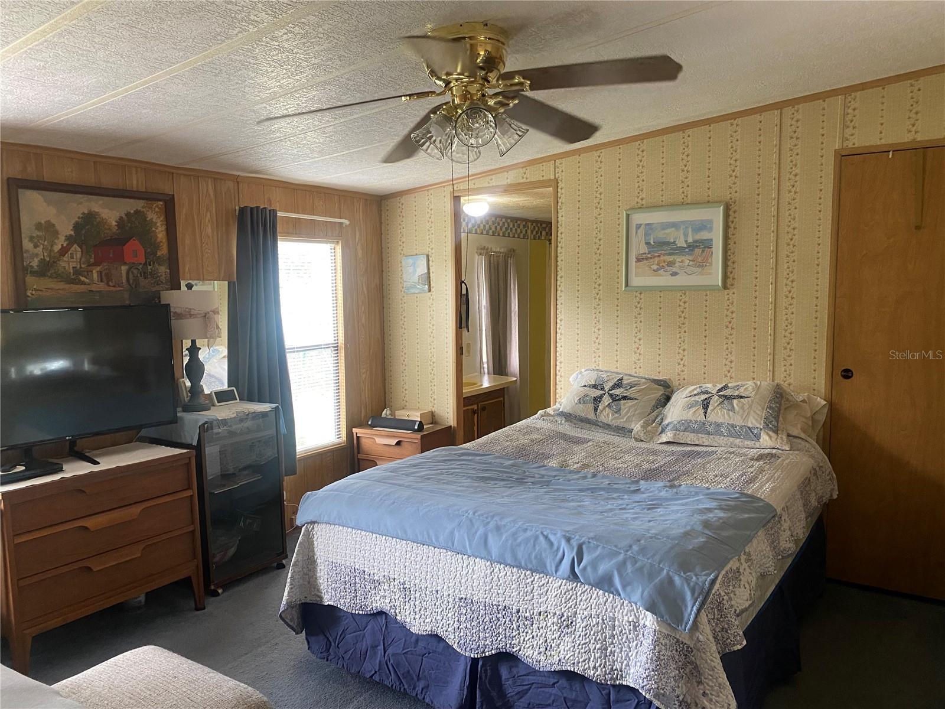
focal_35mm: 26
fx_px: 710
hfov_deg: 67.3
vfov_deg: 53.1
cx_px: 472
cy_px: 354
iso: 250
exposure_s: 1/60
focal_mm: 4.25
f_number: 1.8
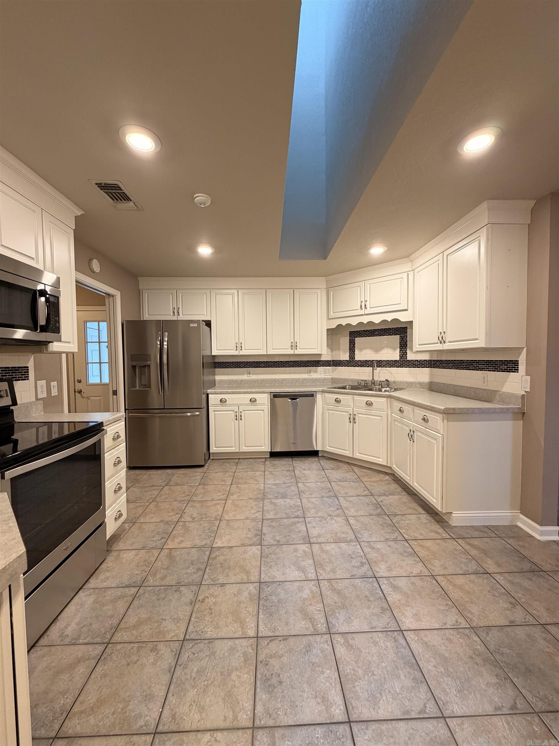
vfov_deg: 102.1
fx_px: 301
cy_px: 373
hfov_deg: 85.7
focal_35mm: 14
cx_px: 280
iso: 250
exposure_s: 1/60
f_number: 2.2
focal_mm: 2.22
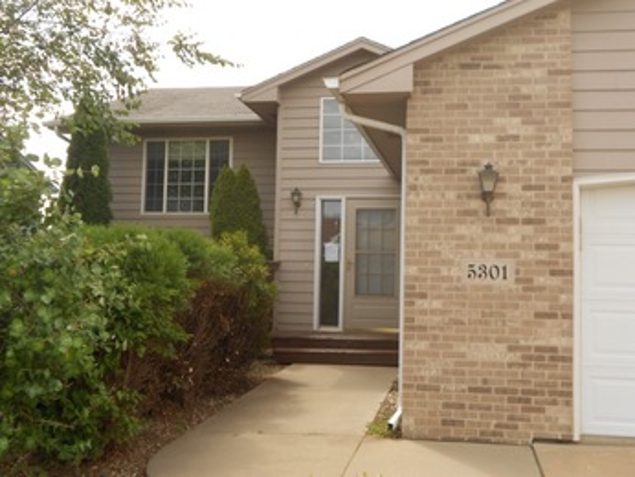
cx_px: 318
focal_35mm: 37
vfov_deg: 38.7
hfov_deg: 50.1
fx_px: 679
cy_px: 238
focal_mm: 6.7
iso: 80
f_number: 3.9
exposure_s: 1/320
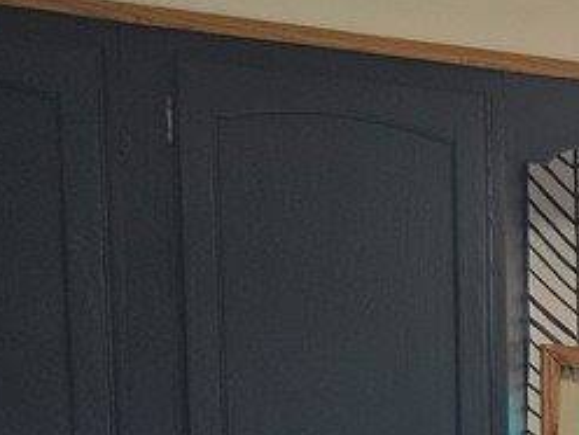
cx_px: 1160
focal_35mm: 95
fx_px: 1589
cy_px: 781
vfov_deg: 13.9
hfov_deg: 16.0
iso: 250
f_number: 1.7
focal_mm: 6.3
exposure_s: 1/120
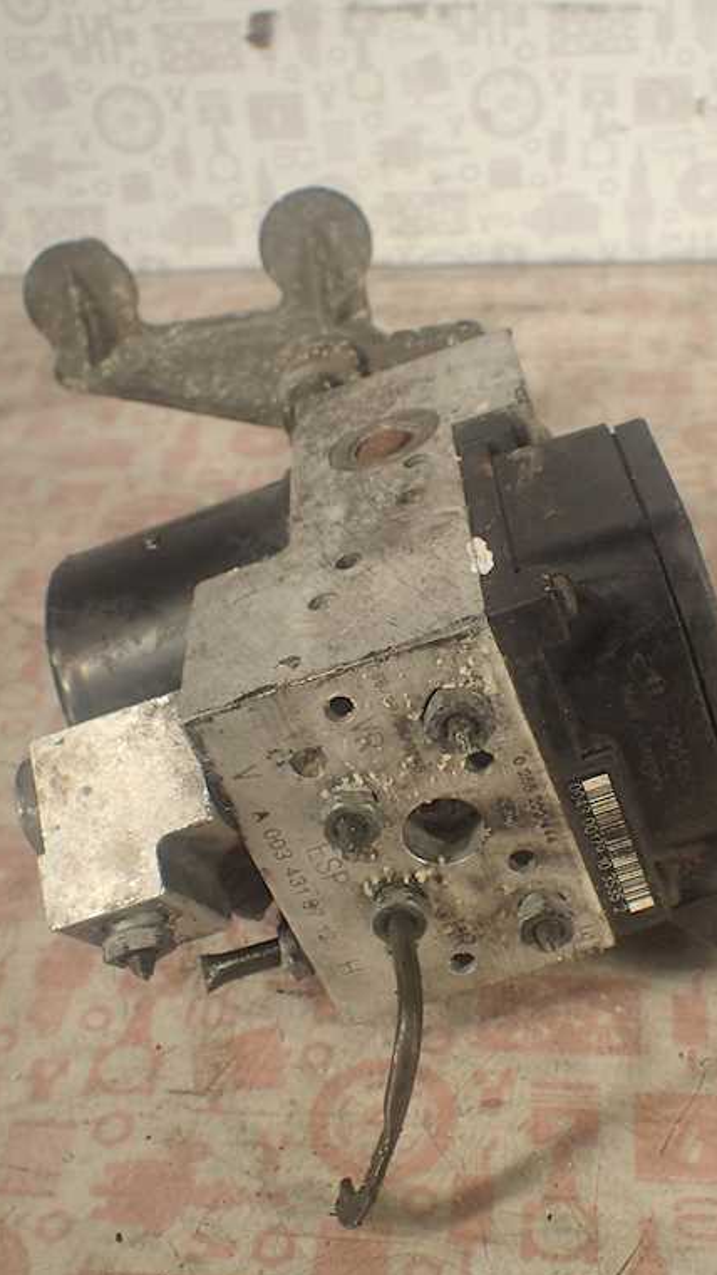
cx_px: 437
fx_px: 1487
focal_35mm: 44
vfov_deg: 46.4
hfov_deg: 27.0
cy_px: 640
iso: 100
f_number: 2.3
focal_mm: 5.5
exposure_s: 1/500
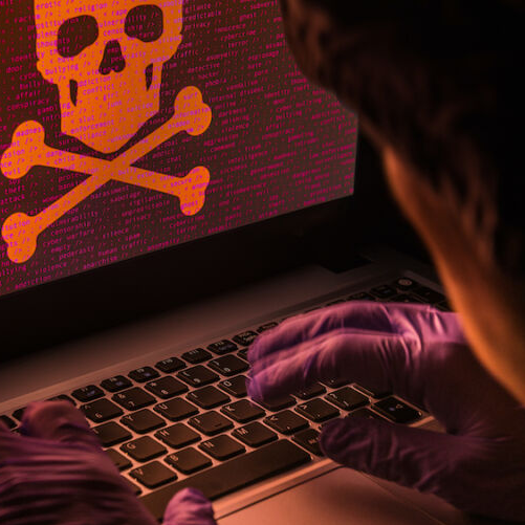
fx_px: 1630
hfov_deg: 18.3
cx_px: 187
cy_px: 271
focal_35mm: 95
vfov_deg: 18.3
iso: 100
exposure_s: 20
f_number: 10
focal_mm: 70
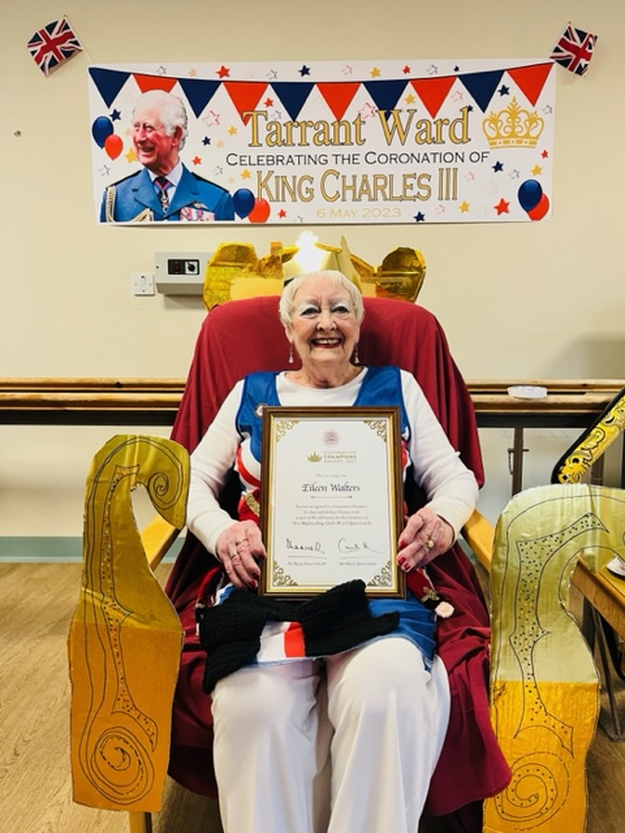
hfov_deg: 53.1
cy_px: 416
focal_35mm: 26
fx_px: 626
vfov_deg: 67.3
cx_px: 312
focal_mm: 5.1
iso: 250
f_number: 1.6
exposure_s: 1/50
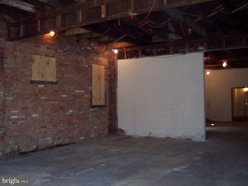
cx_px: 124
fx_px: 272
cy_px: 93
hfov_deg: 49.0
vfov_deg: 37.7
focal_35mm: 38
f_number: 2.8
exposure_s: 1/30
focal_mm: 8
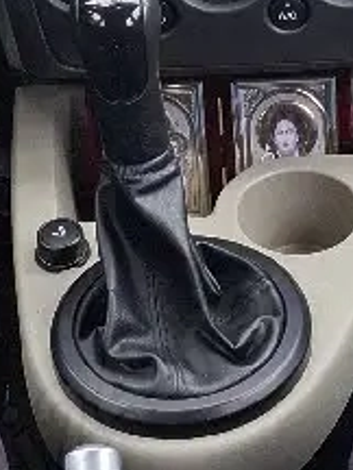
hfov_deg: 10.4
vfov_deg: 13.6
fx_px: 1931
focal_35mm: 142
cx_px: 185
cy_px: -29
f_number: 1.8
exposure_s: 1/100
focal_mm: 5.54
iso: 64
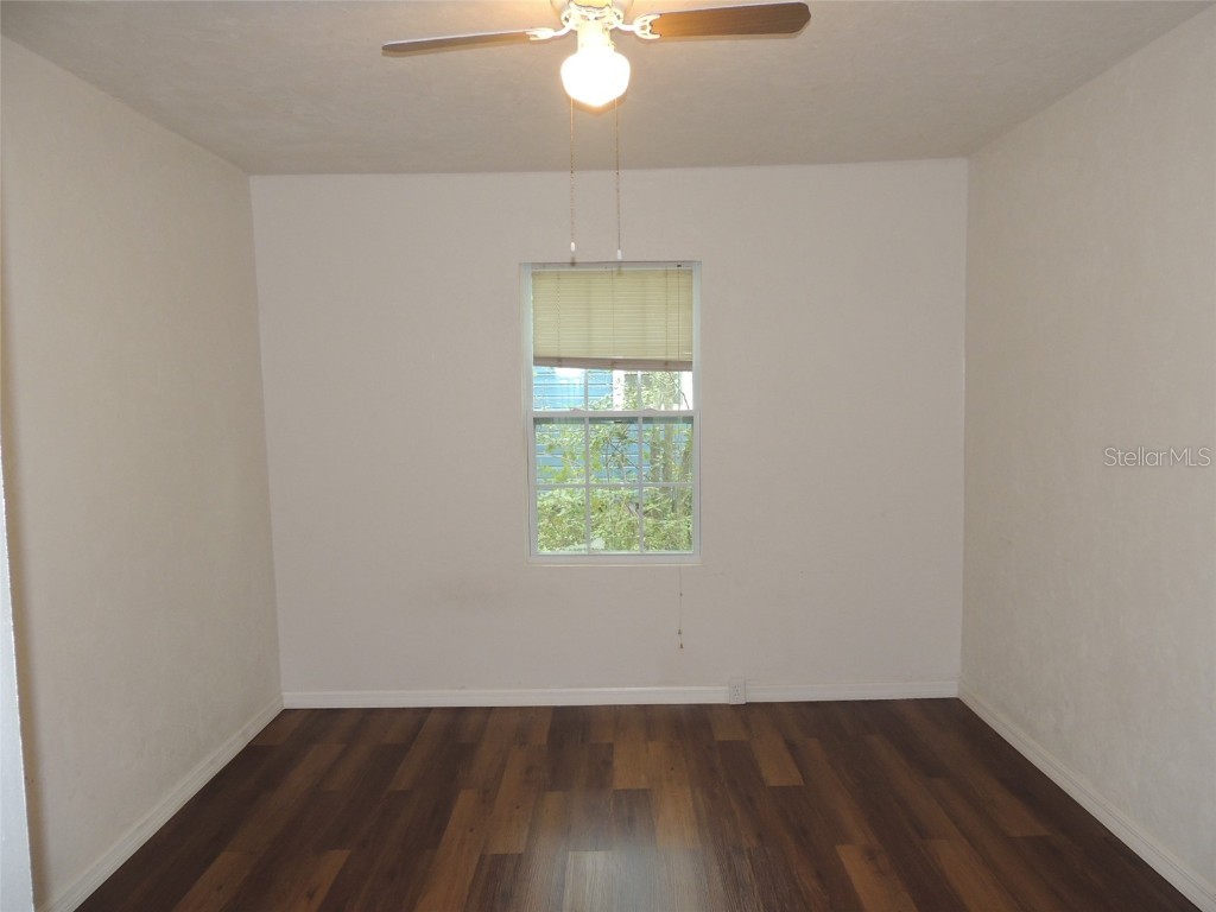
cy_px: 456
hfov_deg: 71.6
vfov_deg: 56.8
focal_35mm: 24
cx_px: 608
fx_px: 843
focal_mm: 4.3
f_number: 3
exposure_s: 1/30
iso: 200
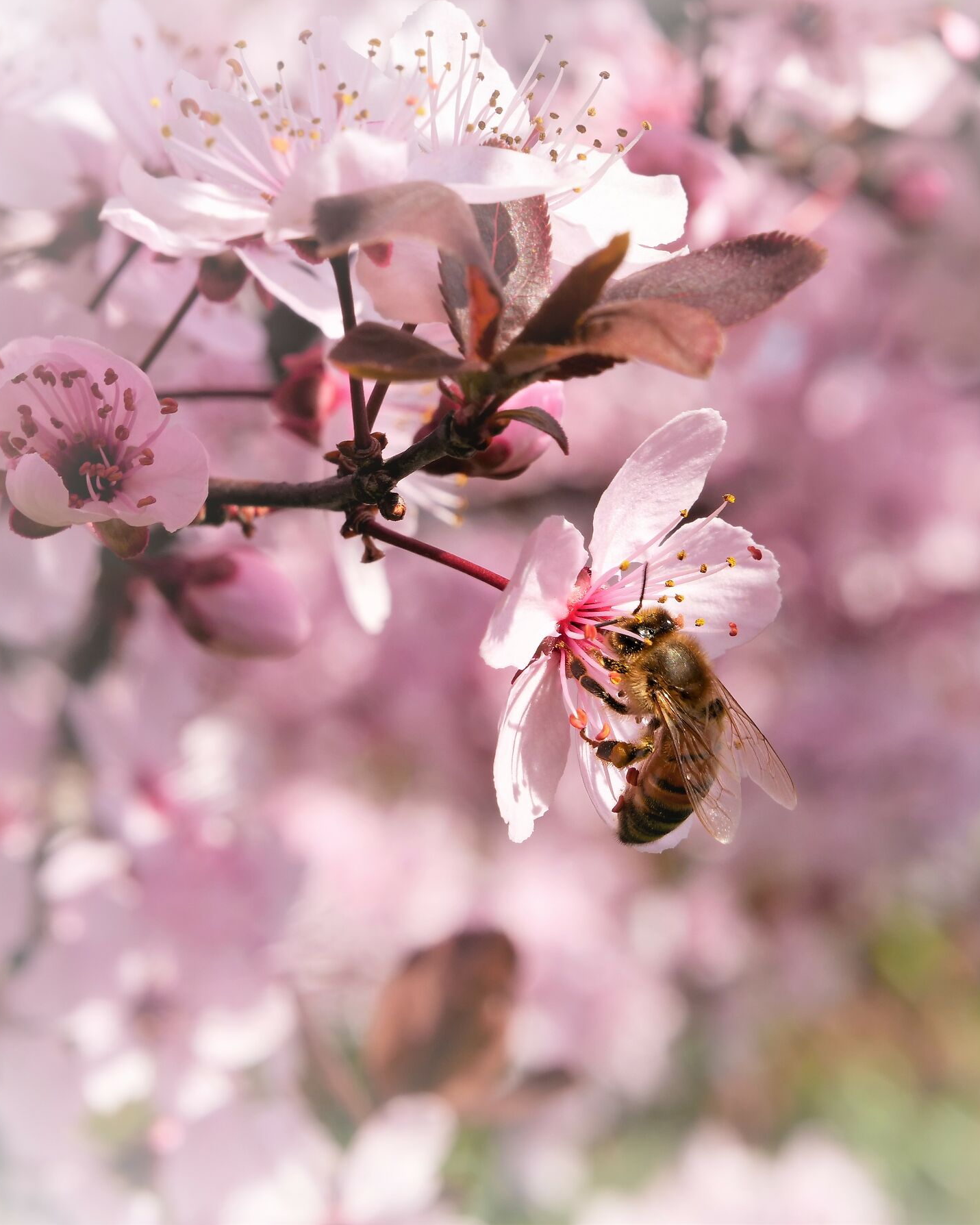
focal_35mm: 131
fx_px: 4748
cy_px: 610
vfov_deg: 14.7
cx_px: 649
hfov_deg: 11.8
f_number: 11
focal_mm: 50
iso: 200
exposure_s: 1/200
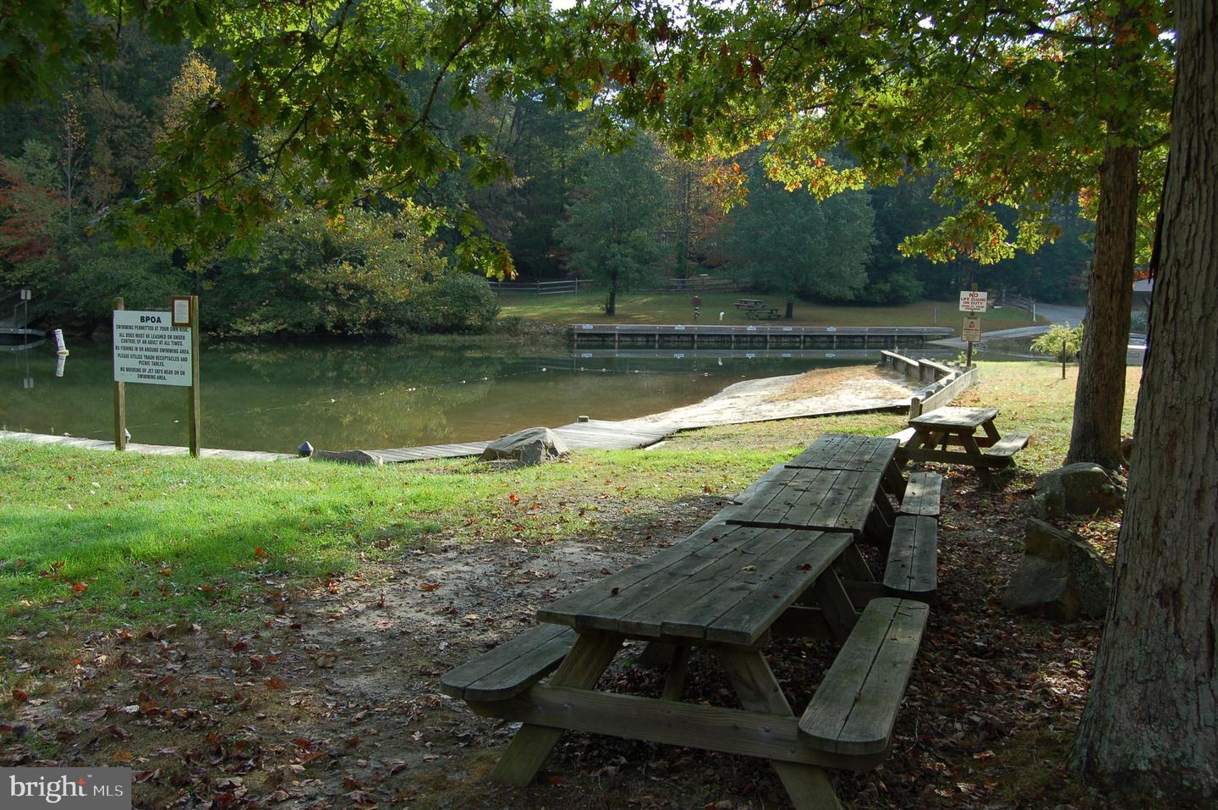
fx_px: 1166
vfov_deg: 38.3
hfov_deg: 55.2
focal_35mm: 34
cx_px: 609
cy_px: 405
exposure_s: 1/160
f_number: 6.3
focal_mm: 23
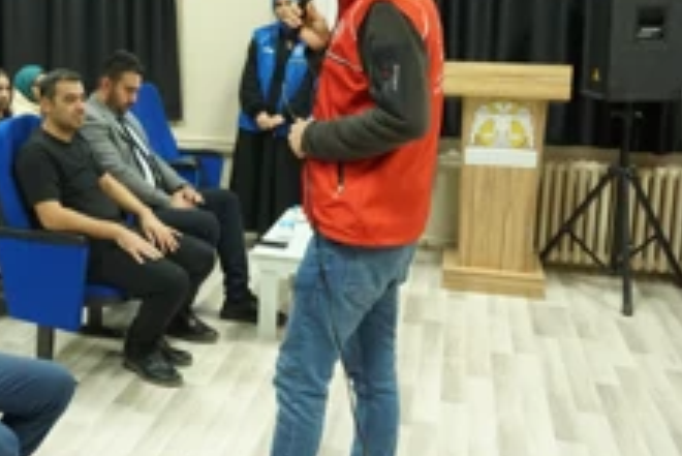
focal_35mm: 48
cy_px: 135
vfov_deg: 27.9
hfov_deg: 39.1
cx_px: 115
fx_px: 910
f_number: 3.5
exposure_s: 1/100
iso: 3200
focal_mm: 16
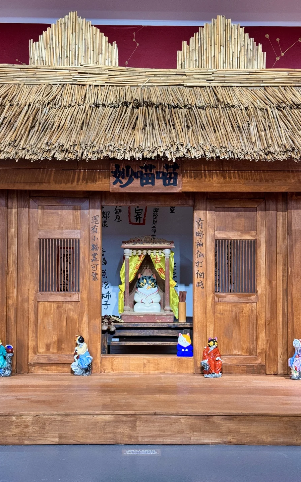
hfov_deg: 25.3
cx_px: 147
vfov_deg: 39.6
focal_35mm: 51
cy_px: 241
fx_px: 669
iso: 200
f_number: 1.78
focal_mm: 6.86
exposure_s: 1/33
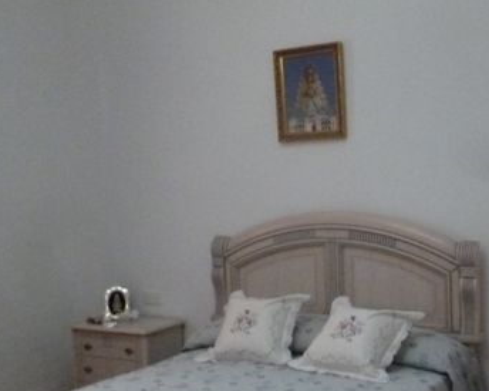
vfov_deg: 31.4
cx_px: 356
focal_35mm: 48
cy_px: 212
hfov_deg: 38.0
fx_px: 694
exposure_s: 1/15
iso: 1000
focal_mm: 4.3
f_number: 2.5
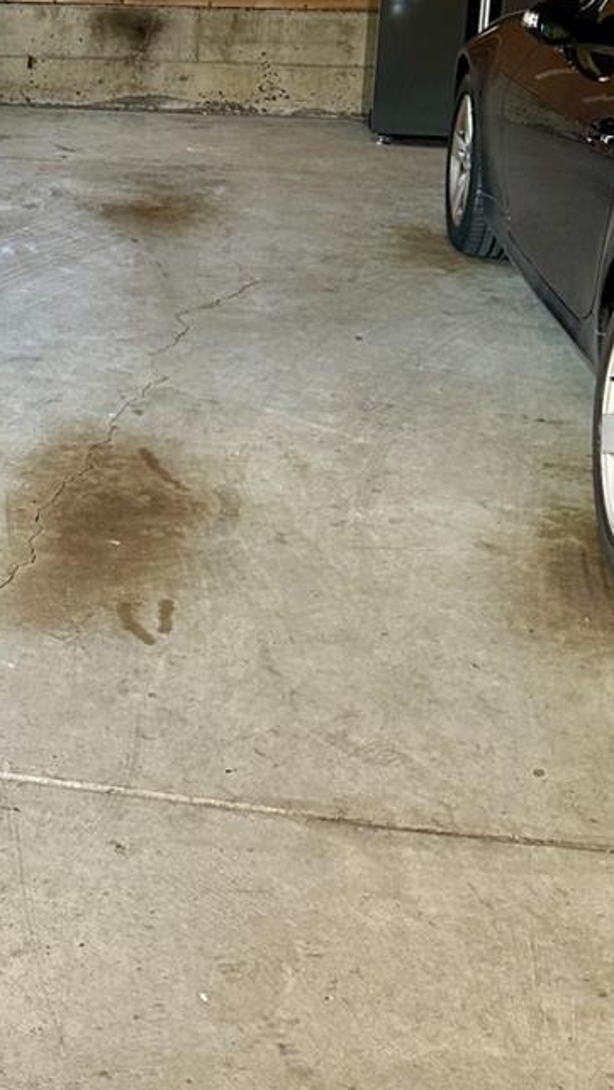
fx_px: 1764
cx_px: -96
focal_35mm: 61
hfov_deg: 18.8
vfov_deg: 32.7
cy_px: 125
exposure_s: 1/60
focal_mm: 6.86
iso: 250
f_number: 1.78
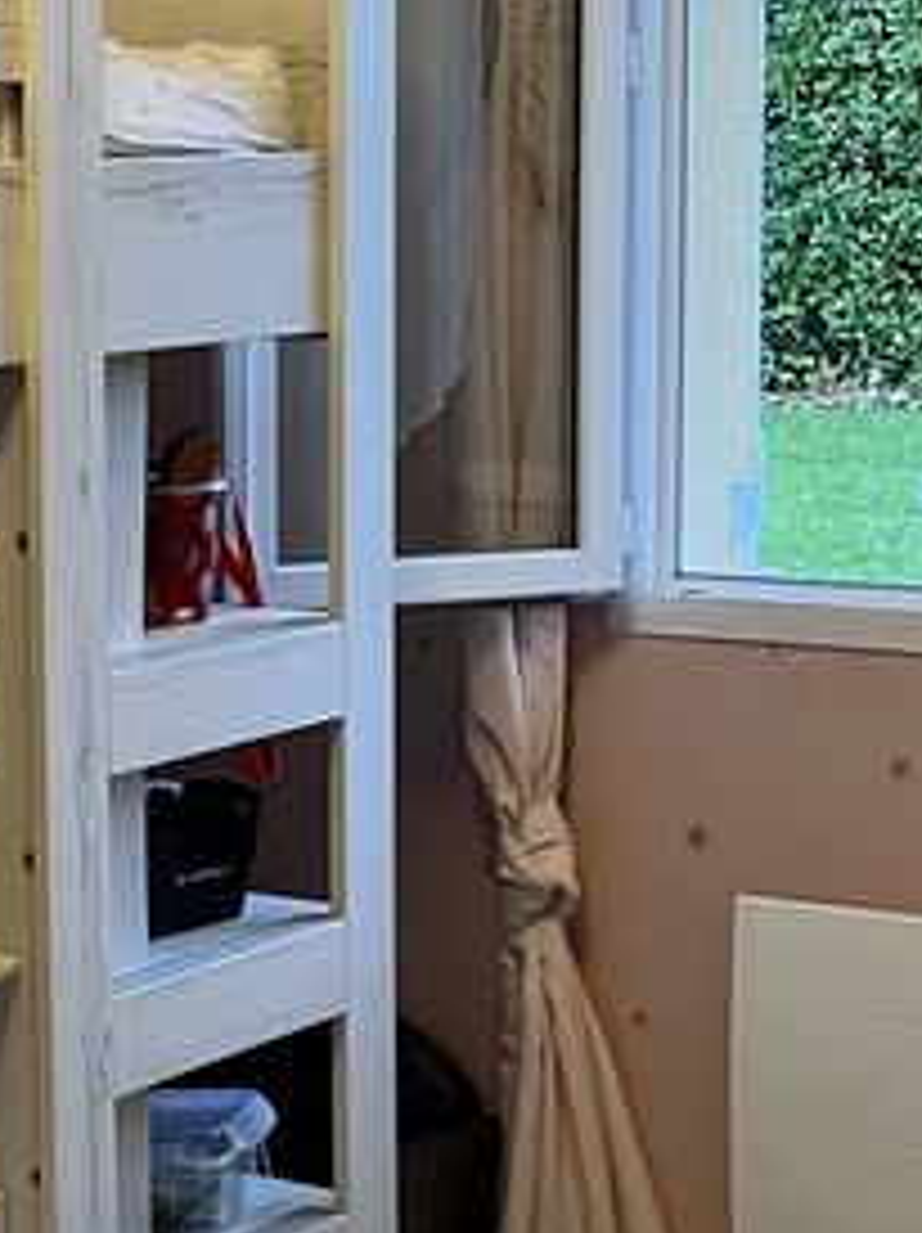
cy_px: 621
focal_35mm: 95
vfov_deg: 20.7
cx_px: -324
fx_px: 3379
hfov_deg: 14.8
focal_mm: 5.1
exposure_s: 1/33
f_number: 1.6
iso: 500
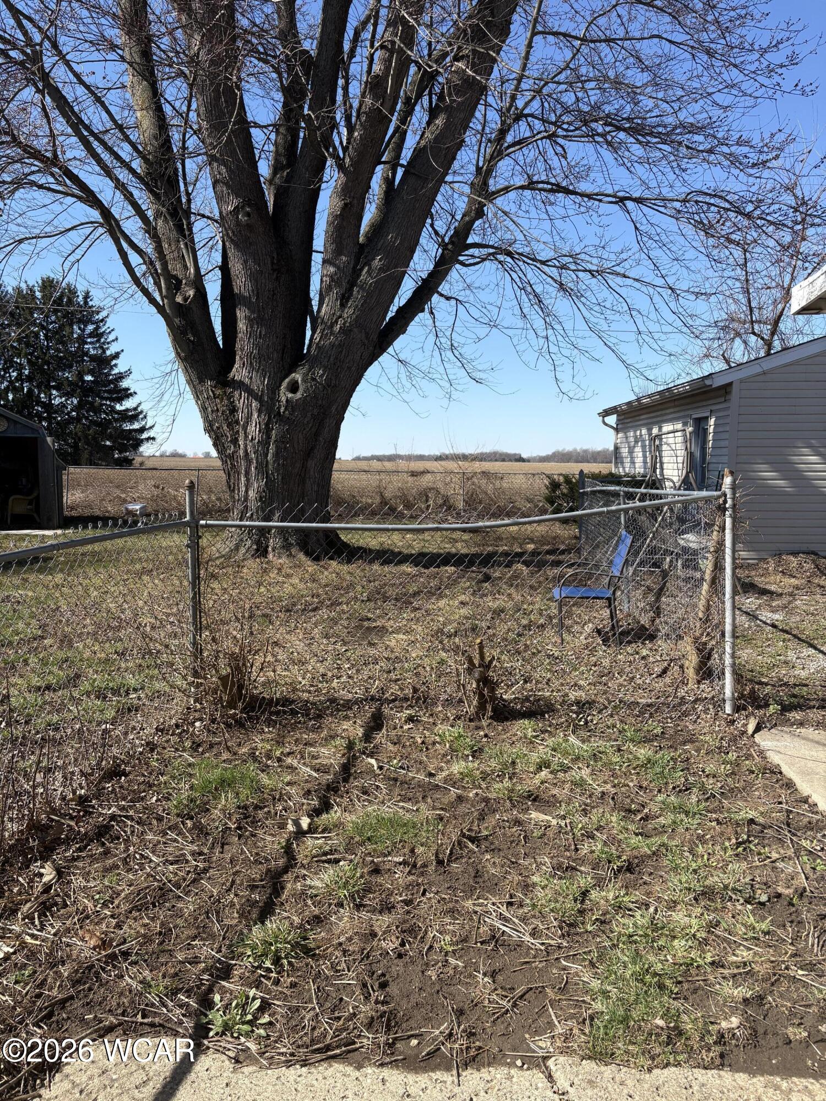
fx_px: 827
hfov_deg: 53.1
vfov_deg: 67.3
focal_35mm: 26
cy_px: 550
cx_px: 413
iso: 50
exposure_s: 1/2283
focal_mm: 5.96
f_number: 1.6
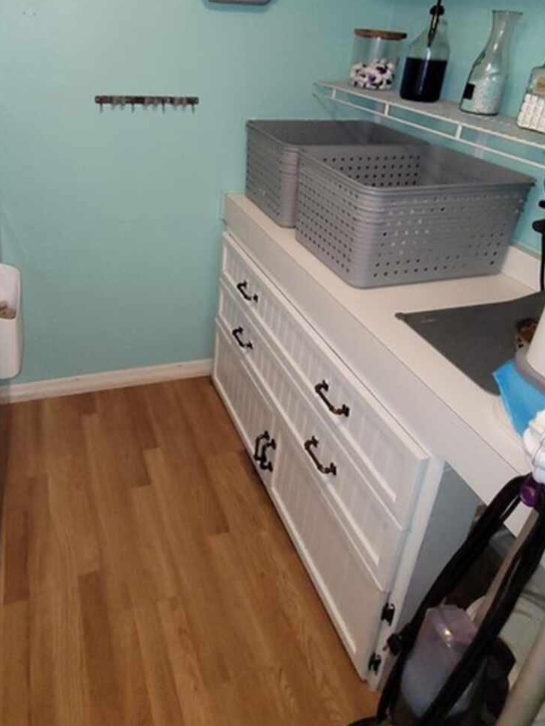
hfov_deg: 57.8
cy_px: 205
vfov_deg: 70.2
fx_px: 483
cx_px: 191
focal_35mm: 23
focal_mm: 2.2
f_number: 2.2
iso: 400
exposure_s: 1/60
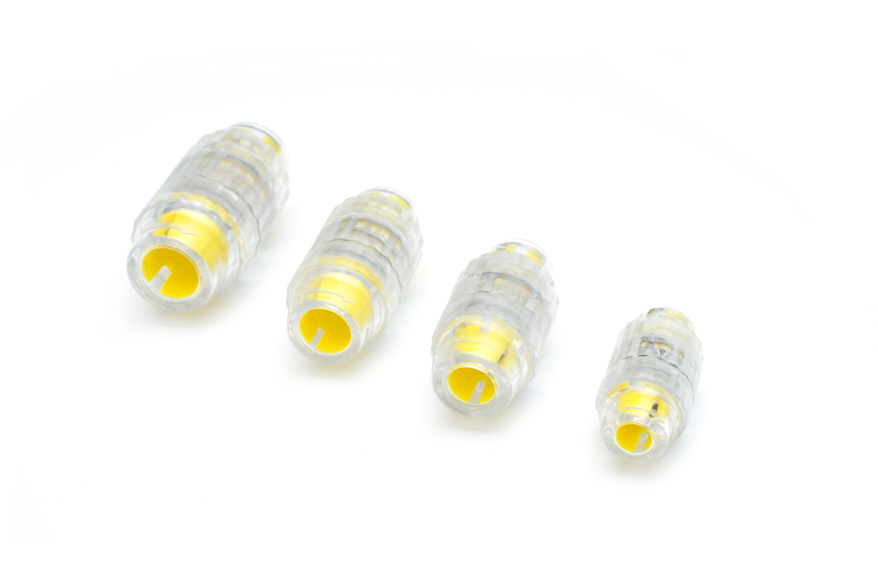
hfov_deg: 33.5
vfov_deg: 22.5
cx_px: 439
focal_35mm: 60
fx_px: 1460
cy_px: 290
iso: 500
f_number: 16
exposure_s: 1/60
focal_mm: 40
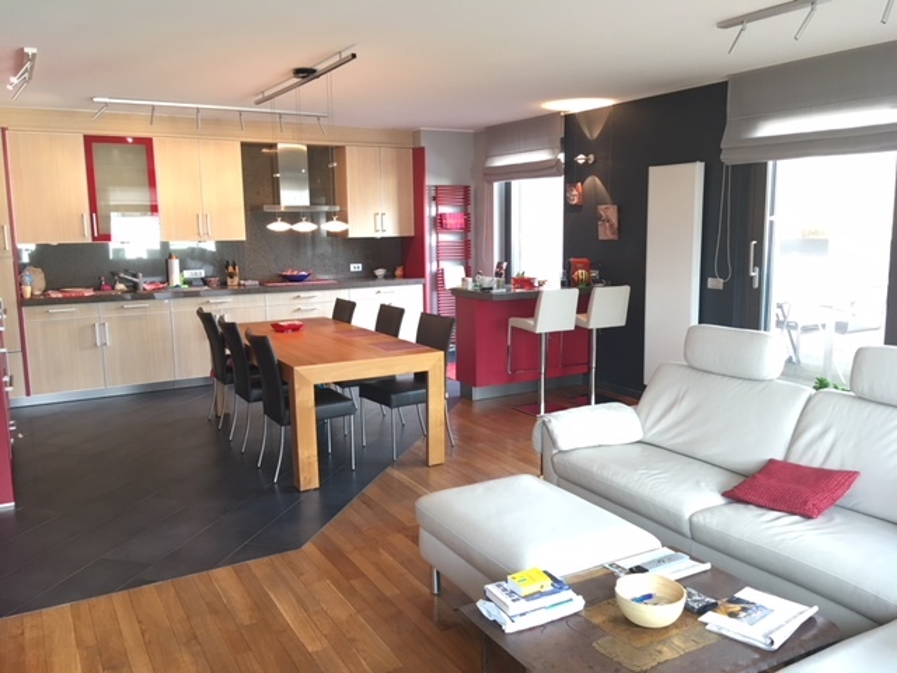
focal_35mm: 29
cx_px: 448
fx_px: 751
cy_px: 336
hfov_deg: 61.7
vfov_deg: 48.2
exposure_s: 1/33
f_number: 2.2
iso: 125
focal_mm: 4.15
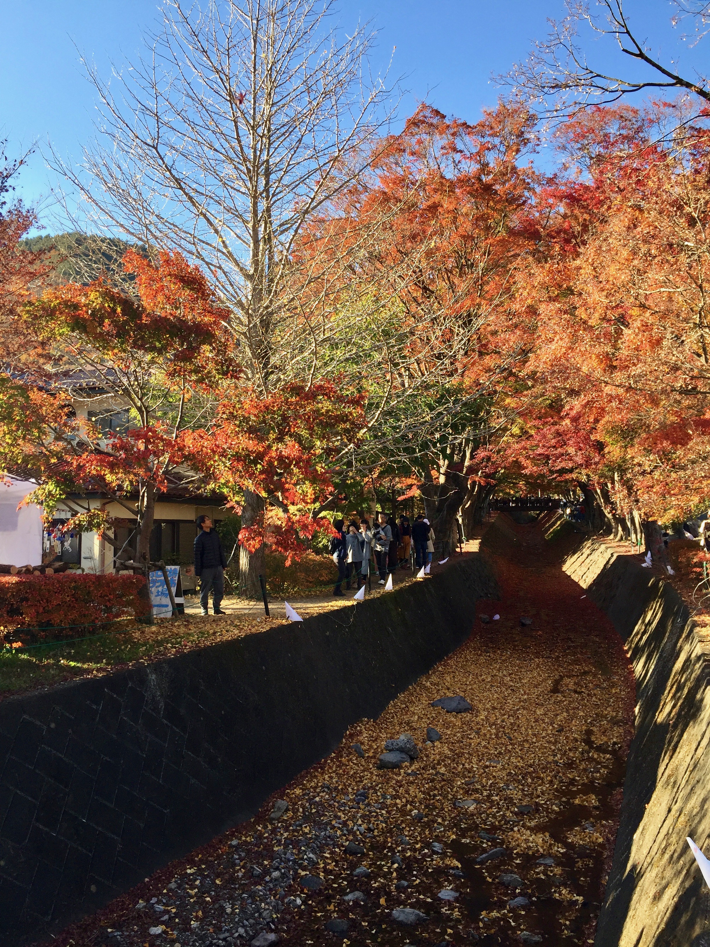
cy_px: 474
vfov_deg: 61.7
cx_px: 355
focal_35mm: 29
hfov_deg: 48.2
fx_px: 793
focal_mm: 4.15
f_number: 2.2
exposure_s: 1/494
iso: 32
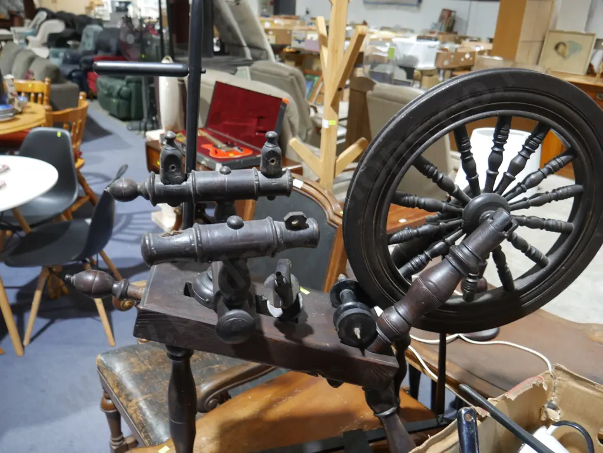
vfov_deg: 49.8
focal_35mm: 28
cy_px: 226
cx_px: 302
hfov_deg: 63.4
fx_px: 488
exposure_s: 1/60
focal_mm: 14
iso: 800
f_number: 3.5
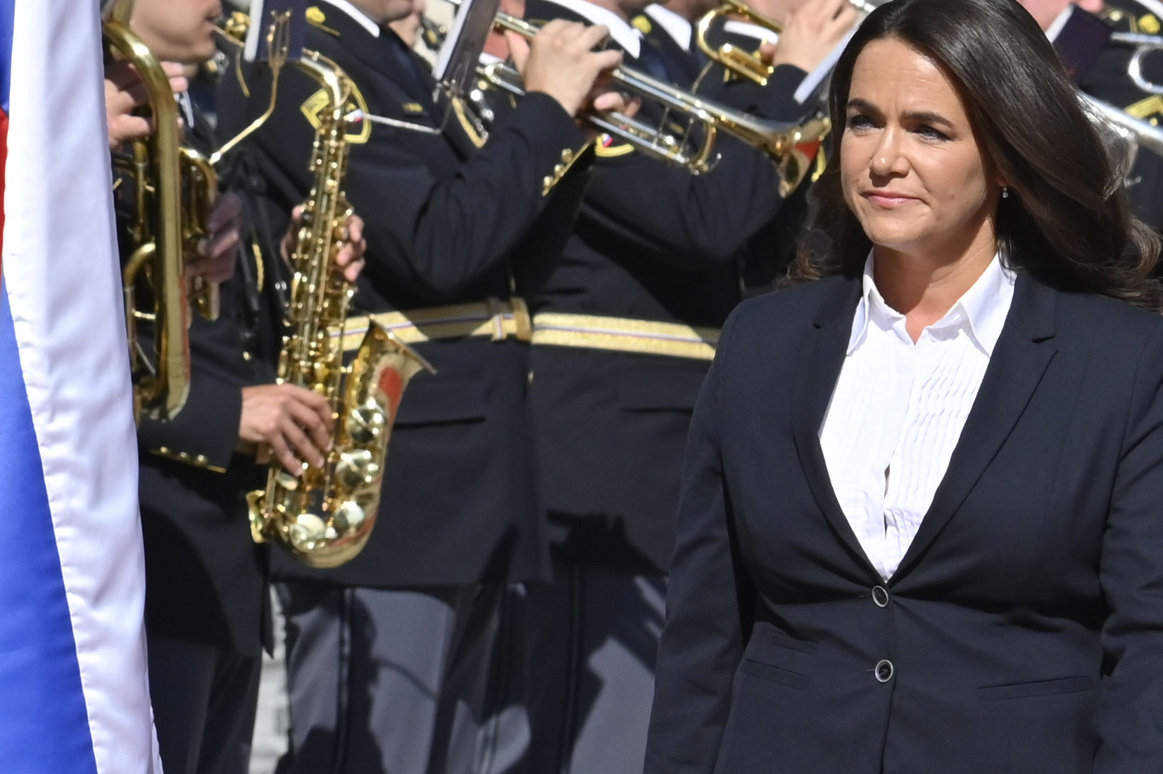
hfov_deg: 2.7
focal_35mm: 769
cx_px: 379
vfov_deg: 1.8
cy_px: 699
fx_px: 24825
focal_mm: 210
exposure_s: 1/1600
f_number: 10
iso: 800
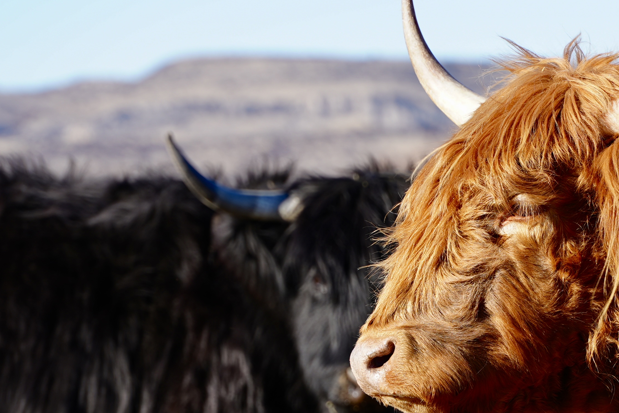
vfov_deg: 5.4
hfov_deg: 8.1
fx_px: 4386
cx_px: 445
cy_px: 327
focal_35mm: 255
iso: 80
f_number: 5
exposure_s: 1/200
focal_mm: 135
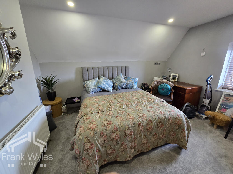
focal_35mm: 13
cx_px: 116
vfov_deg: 89.9
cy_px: 87
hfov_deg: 106.2
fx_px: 88
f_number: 2.2
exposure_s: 1/60
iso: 400
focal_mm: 2.2
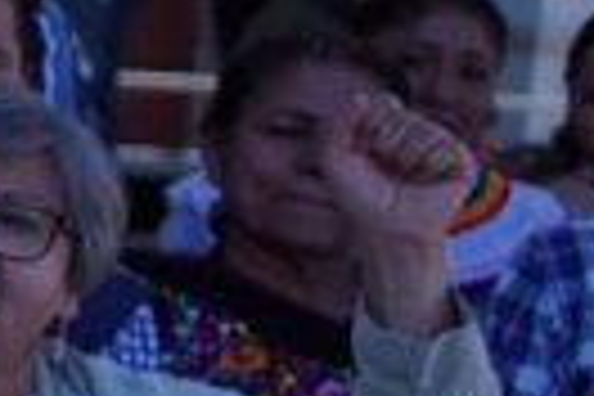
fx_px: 3069
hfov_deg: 8.3
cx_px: -1503
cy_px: 164
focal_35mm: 186
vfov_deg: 7.4
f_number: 1.4
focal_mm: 24
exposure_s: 1/2500
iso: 100
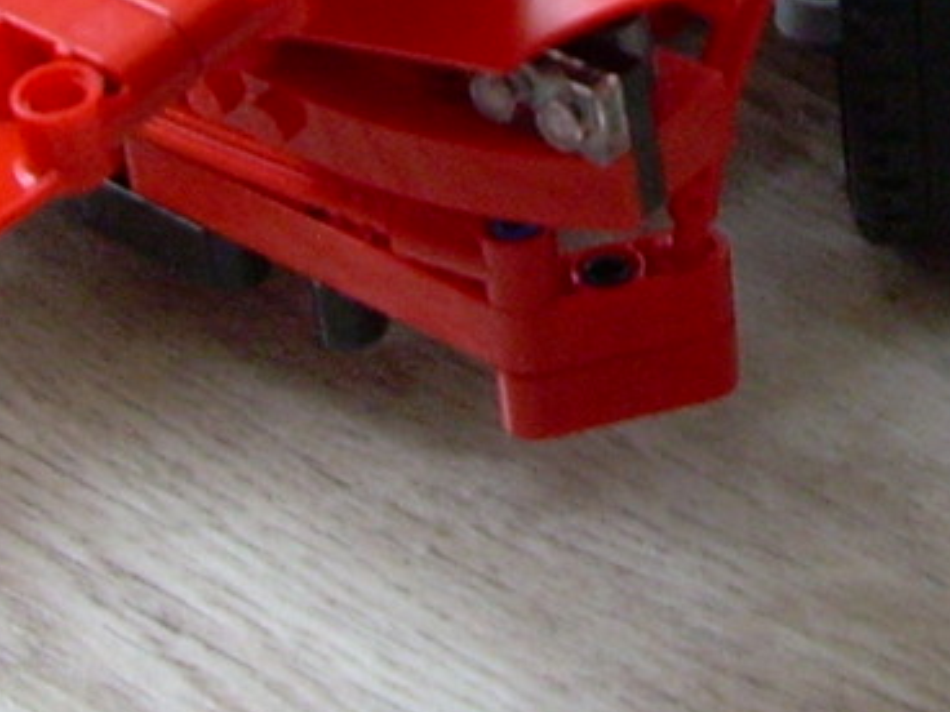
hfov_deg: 11.9
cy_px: -653
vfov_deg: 8.6
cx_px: 702
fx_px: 4528
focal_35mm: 165
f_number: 2.8
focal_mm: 6.3
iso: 200
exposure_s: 1/30
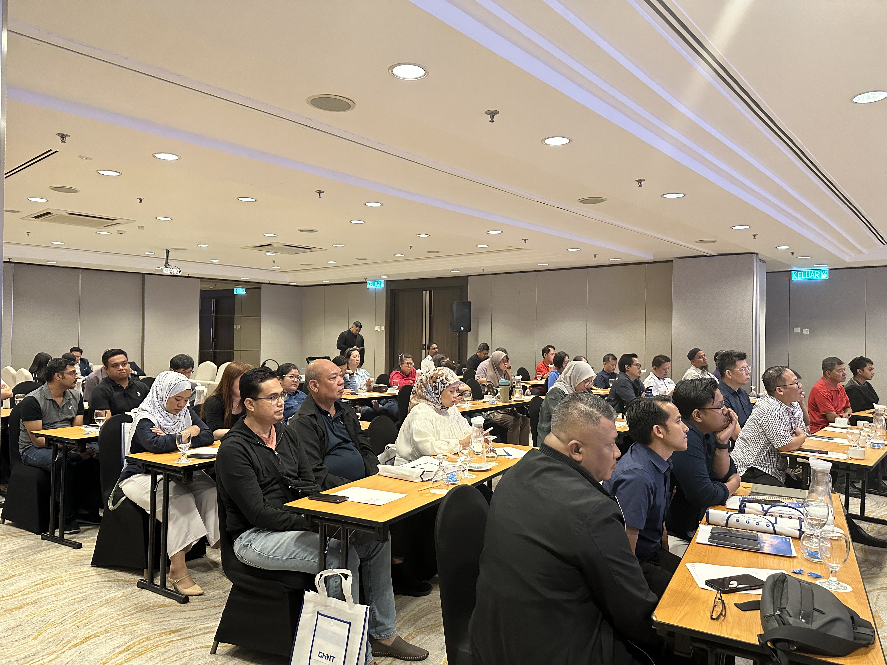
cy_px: 332
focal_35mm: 24
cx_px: 444
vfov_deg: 56.8
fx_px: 615
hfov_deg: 71.6
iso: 500
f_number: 1.78
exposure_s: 1/50
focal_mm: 6.86
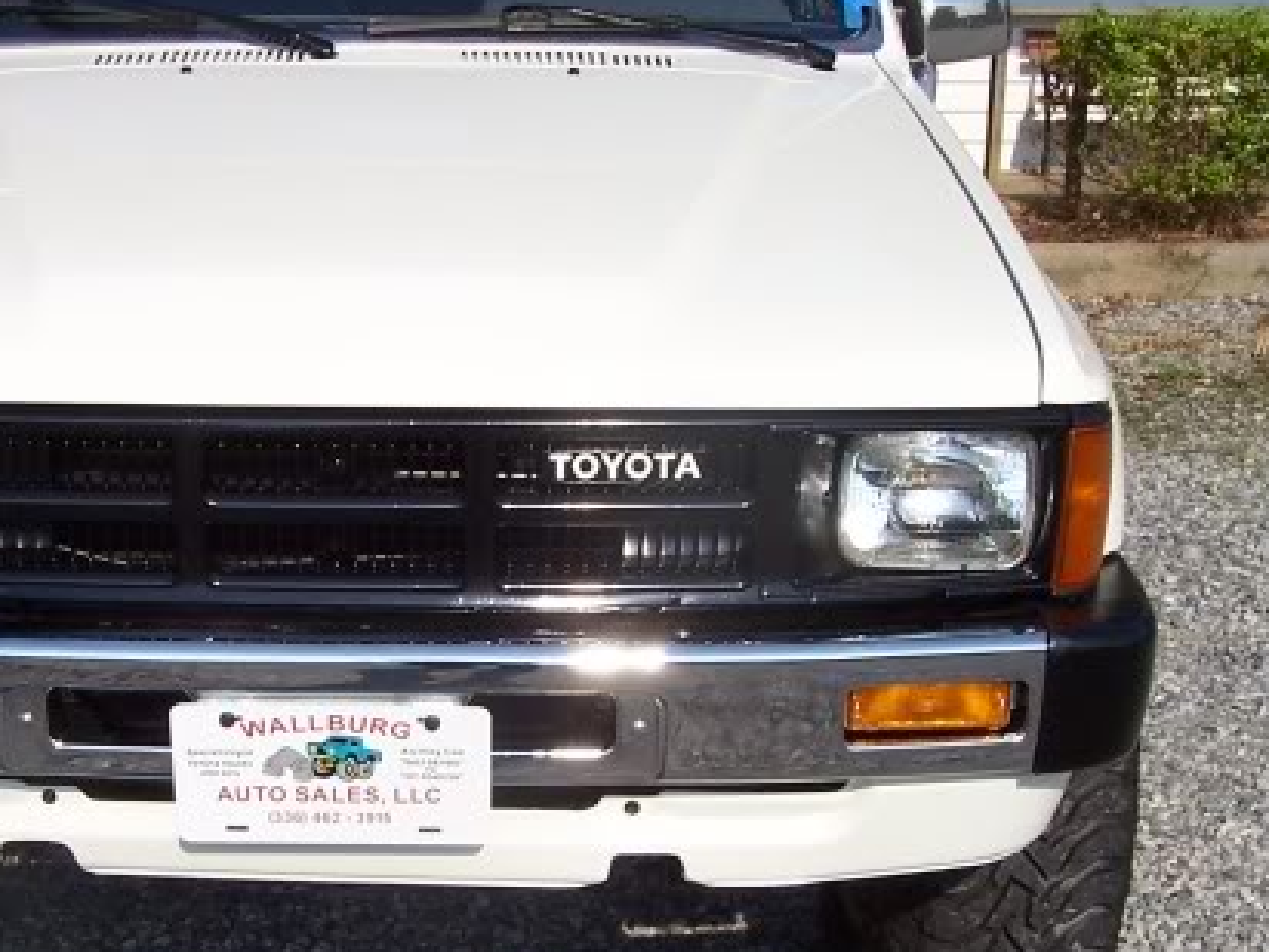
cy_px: 635
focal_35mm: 66
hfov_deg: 29.2
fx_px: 2420
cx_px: 419
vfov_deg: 22.2
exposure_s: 1/750
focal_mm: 5.6
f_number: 5.6
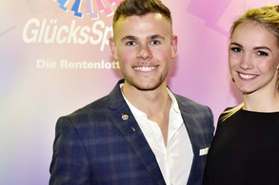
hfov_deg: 25.2
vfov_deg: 17.0
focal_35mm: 80
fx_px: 620
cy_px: 99
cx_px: 196
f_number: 7.1
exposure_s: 1/160
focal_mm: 52
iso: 8000
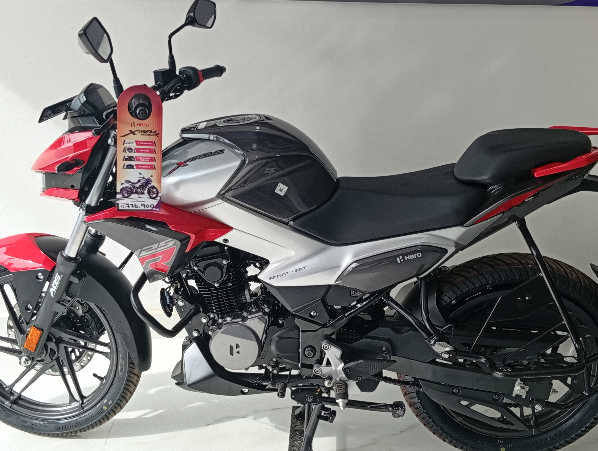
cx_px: 299
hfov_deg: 42.9
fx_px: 761
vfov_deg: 33.0
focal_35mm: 44
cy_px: 226
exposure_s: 1/100
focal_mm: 3.96
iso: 70
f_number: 1.8
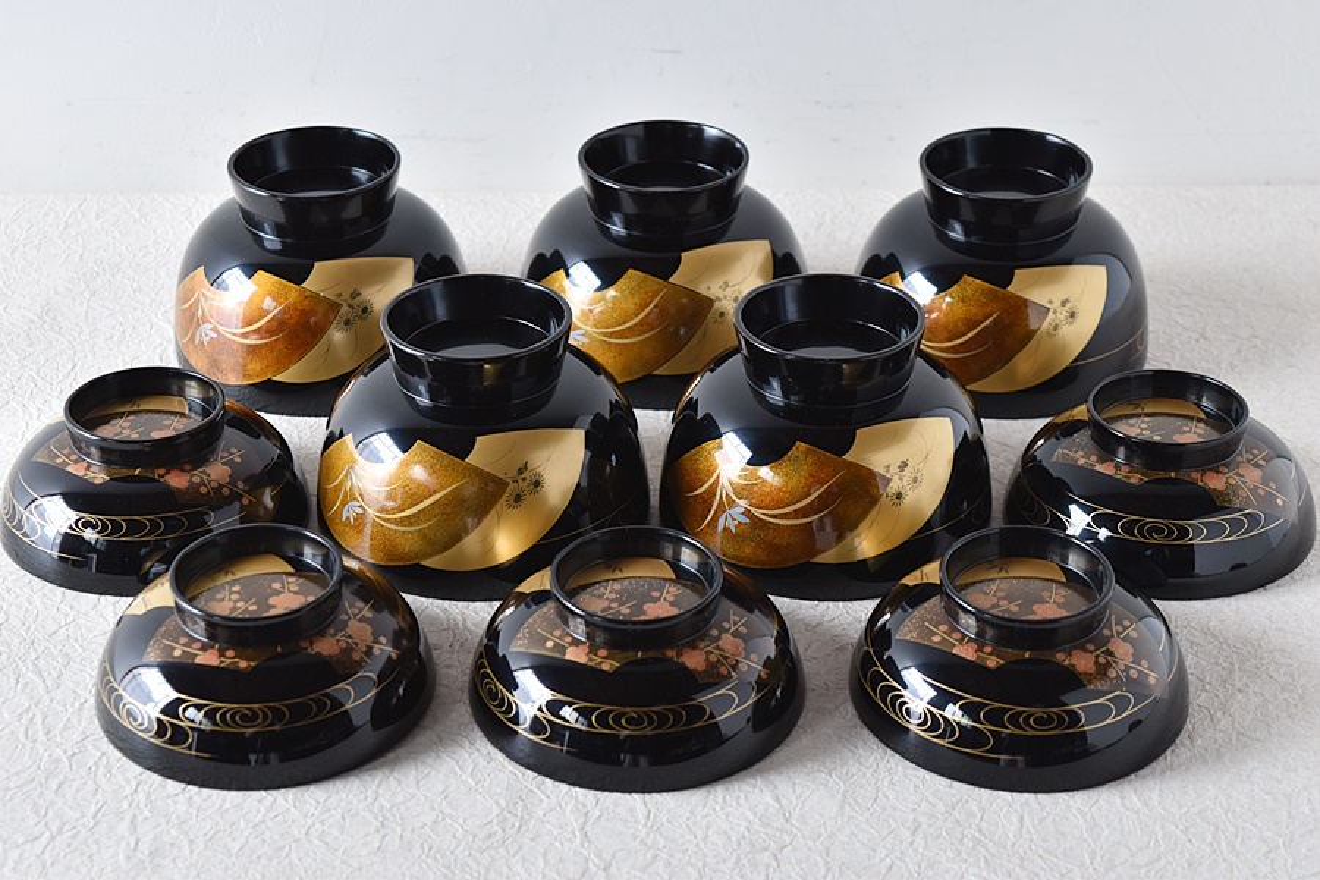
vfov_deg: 16.6
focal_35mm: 82
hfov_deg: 24.6
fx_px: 3025
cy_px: 440
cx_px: 660
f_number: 5.6
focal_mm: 55
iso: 400
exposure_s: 1/4
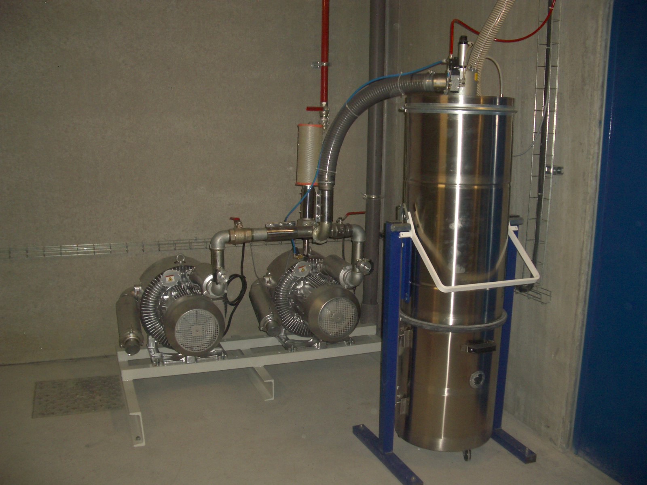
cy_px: 242
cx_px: 324
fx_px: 654
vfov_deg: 40.7
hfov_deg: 52.6
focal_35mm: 35
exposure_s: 1/60
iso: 100
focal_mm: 5.8
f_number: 2.6
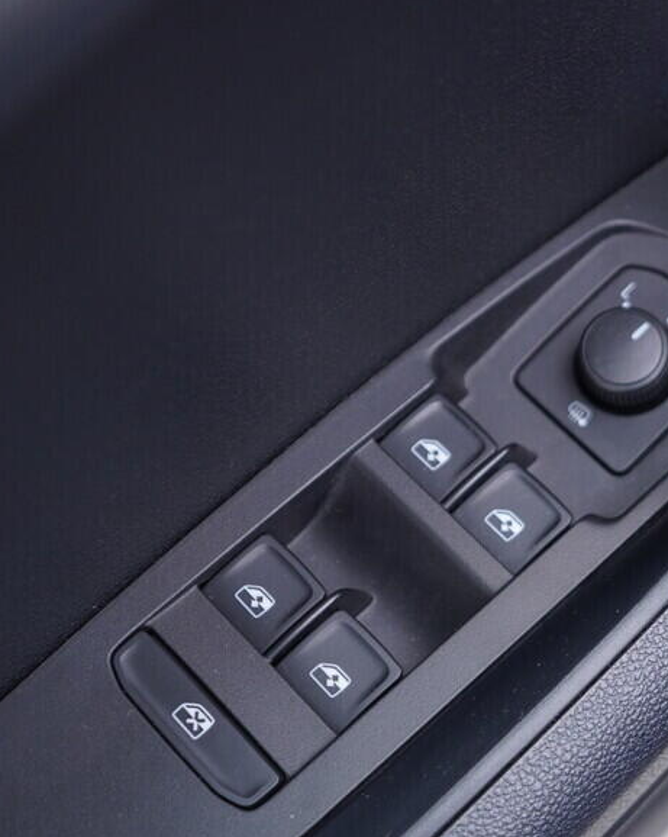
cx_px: 452
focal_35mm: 60
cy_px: 490
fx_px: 1484
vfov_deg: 31.4
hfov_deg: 25.2
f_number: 2.8
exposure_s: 1/40
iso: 250
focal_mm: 24
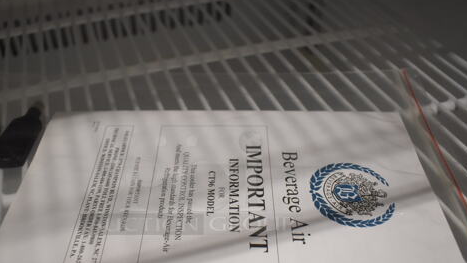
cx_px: 192
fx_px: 458
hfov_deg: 53.7
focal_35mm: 37
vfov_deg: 31.7
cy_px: 182
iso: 1000
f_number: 4
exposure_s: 1/60
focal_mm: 18
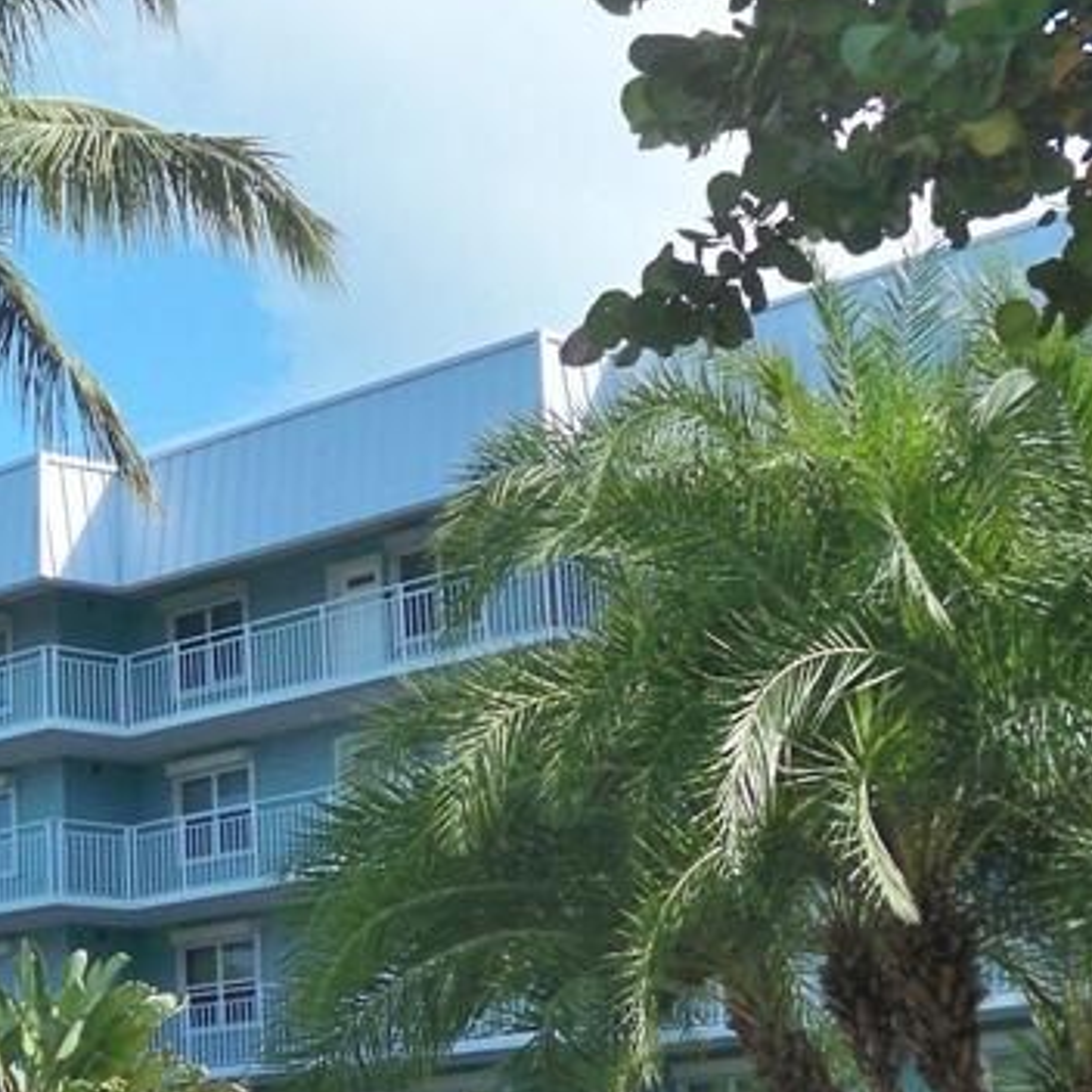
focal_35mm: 90
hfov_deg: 18.4
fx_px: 3212
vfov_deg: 19.2
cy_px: 754
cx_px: -186
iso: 80
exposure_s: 1/640
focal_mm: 6.3
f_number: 3.1
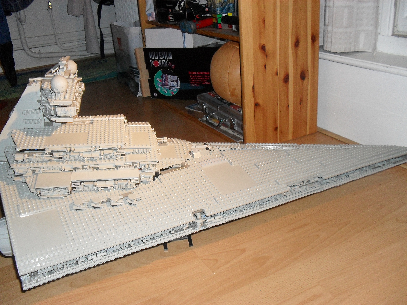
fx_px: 412
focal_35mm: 35
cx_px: 204
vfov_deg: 40.7
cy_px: 152
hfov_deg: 52.6
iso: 200
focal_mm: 6.3
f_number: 3.2
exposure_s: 1/45
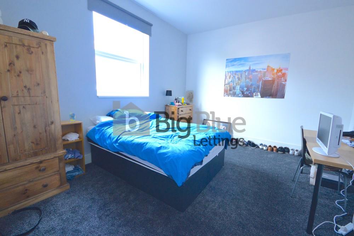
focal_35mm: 15
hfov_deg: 100.4
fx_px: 147
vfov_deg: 77.2
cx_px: 177
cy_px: 118
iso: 1100
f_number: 4
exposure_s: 1/60
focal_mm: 10
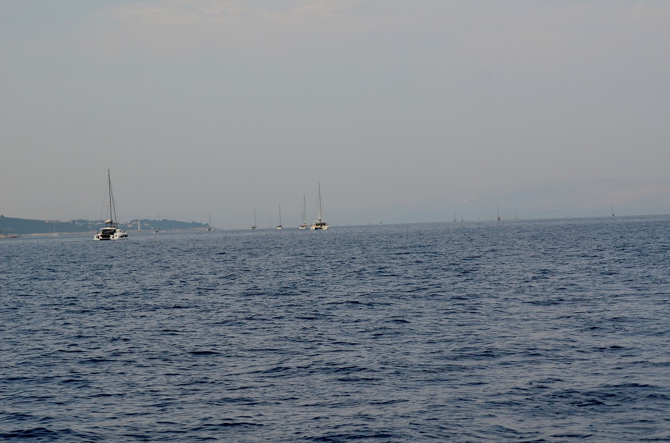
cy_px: 222
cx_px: 335
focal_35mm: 105
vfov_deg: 13.0
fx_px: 1950
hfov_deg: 19.5
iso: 400
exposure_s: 1/2000
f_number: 5.6
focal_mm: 70
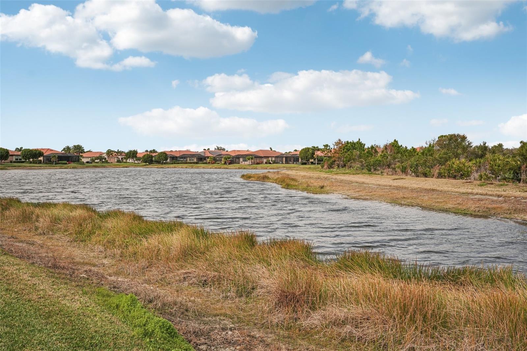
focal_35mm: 35
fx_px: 512
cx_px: 264
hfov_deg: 54.4
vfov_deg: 37.8
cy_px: 176
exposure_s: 1/1250
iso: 400
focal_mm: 35
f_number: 8
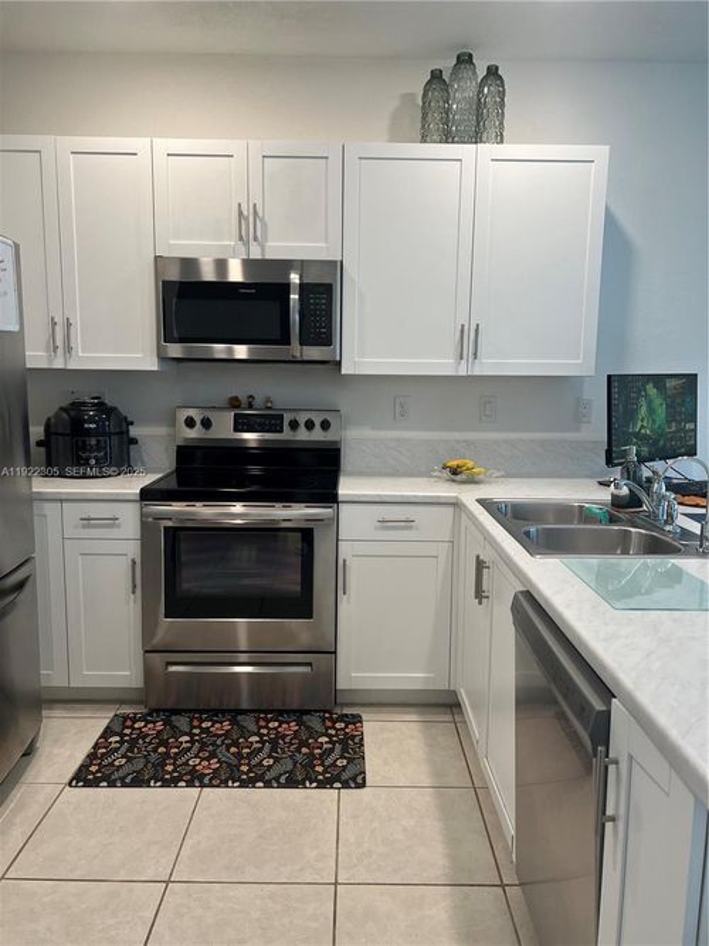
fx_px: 710
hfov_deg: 53.0
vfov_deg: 67.3
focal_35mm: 26
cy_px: 473
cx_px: 354
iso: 125
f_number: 1.5
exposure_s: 1/120
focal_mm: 5.7
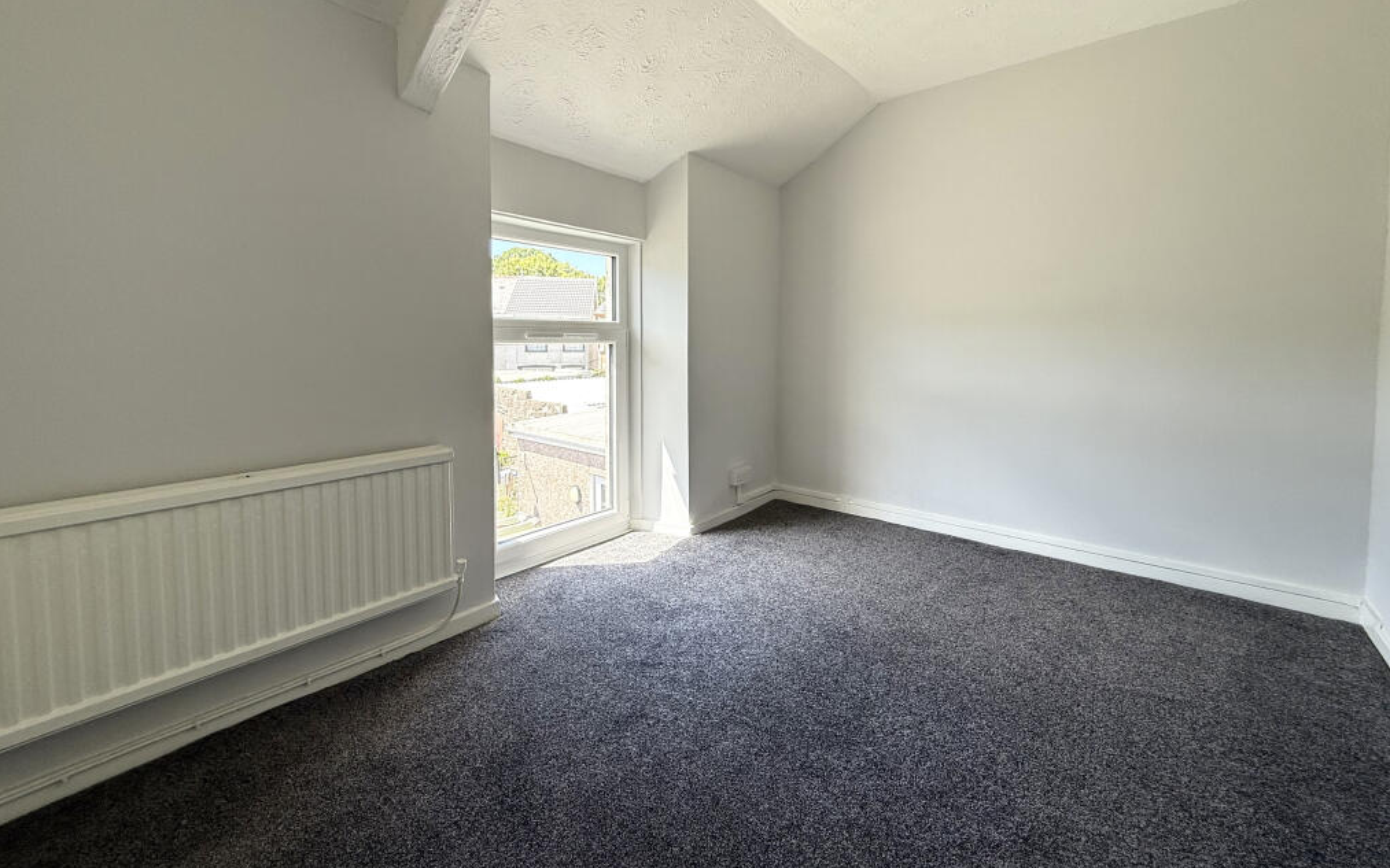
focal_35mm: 15
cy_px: 369
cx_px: 700
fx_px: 568
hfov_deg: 101.5
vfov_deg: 74.3
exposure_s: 1/147
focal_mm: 2.22
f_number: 2.2
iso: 50
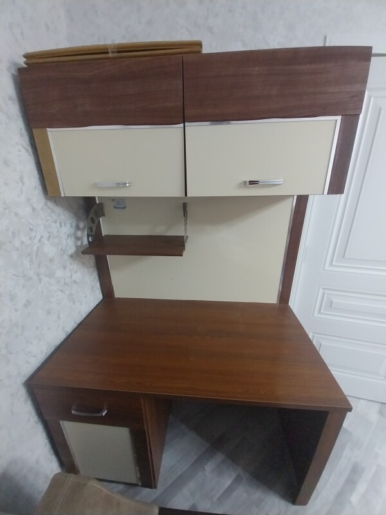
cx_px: 193
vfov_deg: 106.2
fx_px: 193
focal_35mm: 13
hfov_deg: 89.9
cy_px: 258
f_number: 2.2
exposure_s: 1/25
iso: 202
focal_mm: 1.3
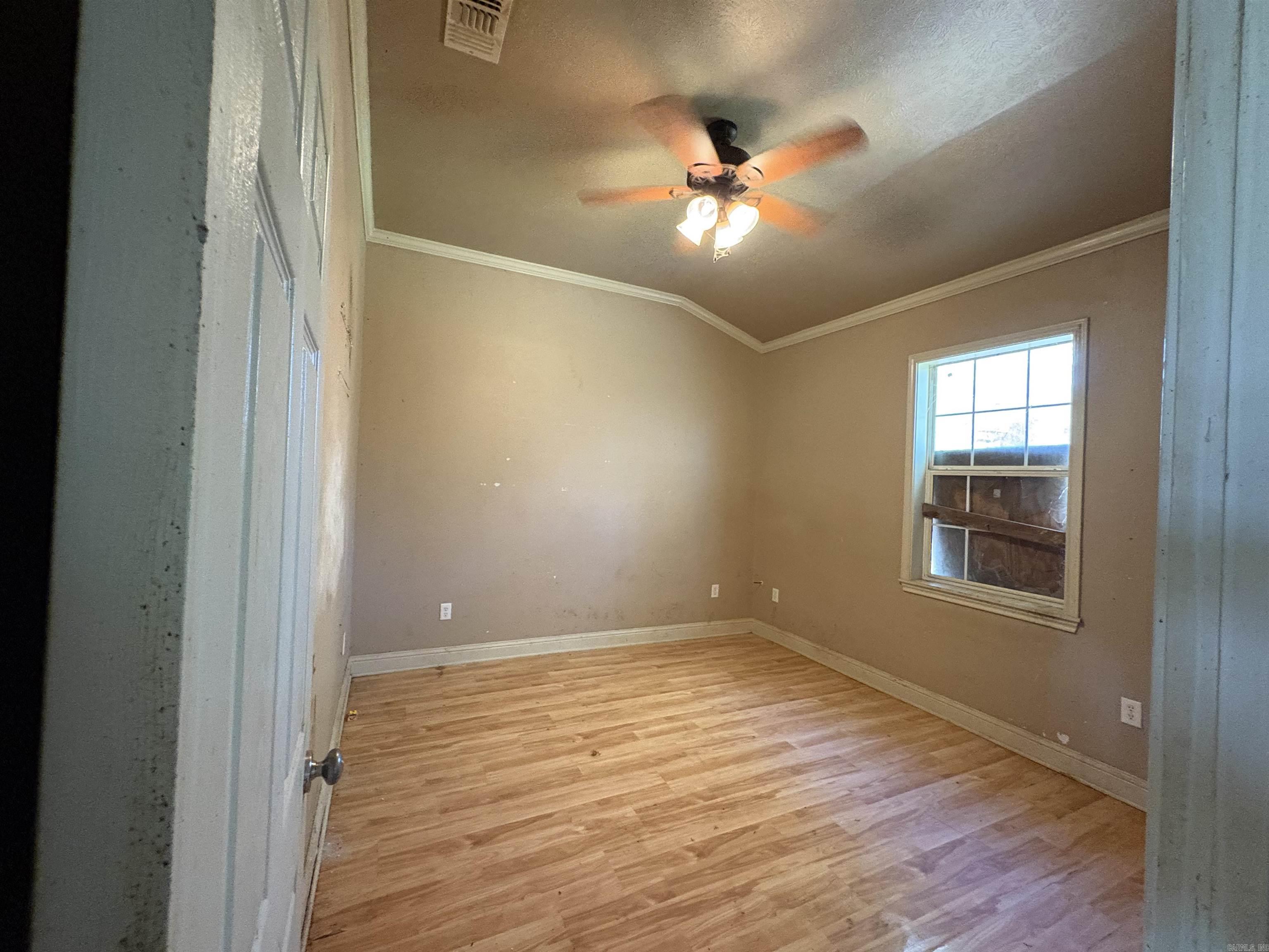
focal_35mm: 14
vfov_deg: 85.7
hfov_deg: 102.1
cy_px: 476
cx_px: 634
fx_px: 513
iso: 800
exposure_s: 1/40
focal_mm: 2.22
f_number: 2.2
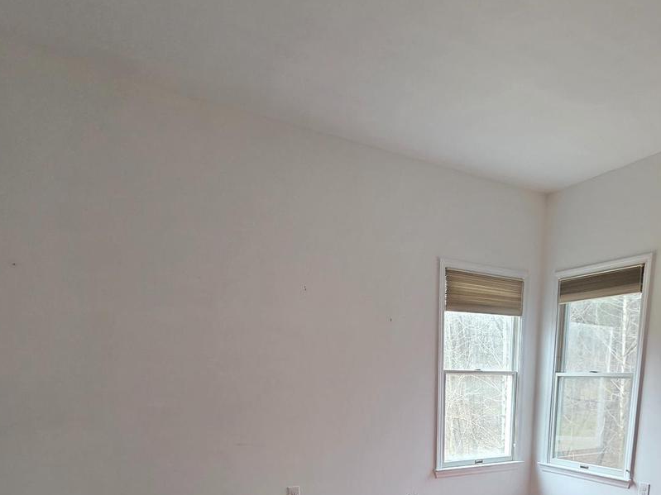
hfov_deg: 68.0
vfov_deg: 46.2
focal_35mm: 25
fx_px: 477
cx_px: 425
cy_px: 493
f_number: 2.2
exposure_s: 1/100
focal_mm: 2.2
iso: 250
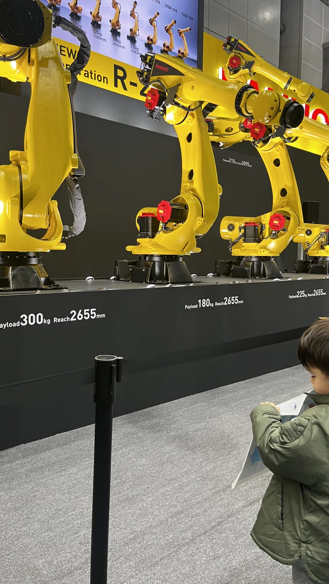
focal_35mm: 29
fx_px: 450
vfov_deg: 66.1
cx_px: 184
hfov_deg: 40.1
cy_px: 293
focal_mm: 5.1
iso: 80
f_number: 1.6
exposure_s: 1/50
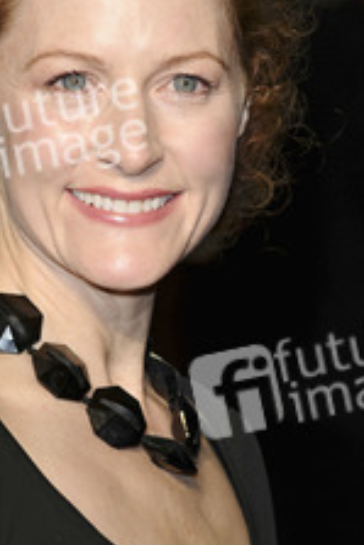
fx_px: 4558
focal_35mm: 301
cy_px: 259
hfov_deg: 4.6
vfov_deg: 6.8
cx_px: 94
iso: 200
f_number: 5
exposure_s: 1/200
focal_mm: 112
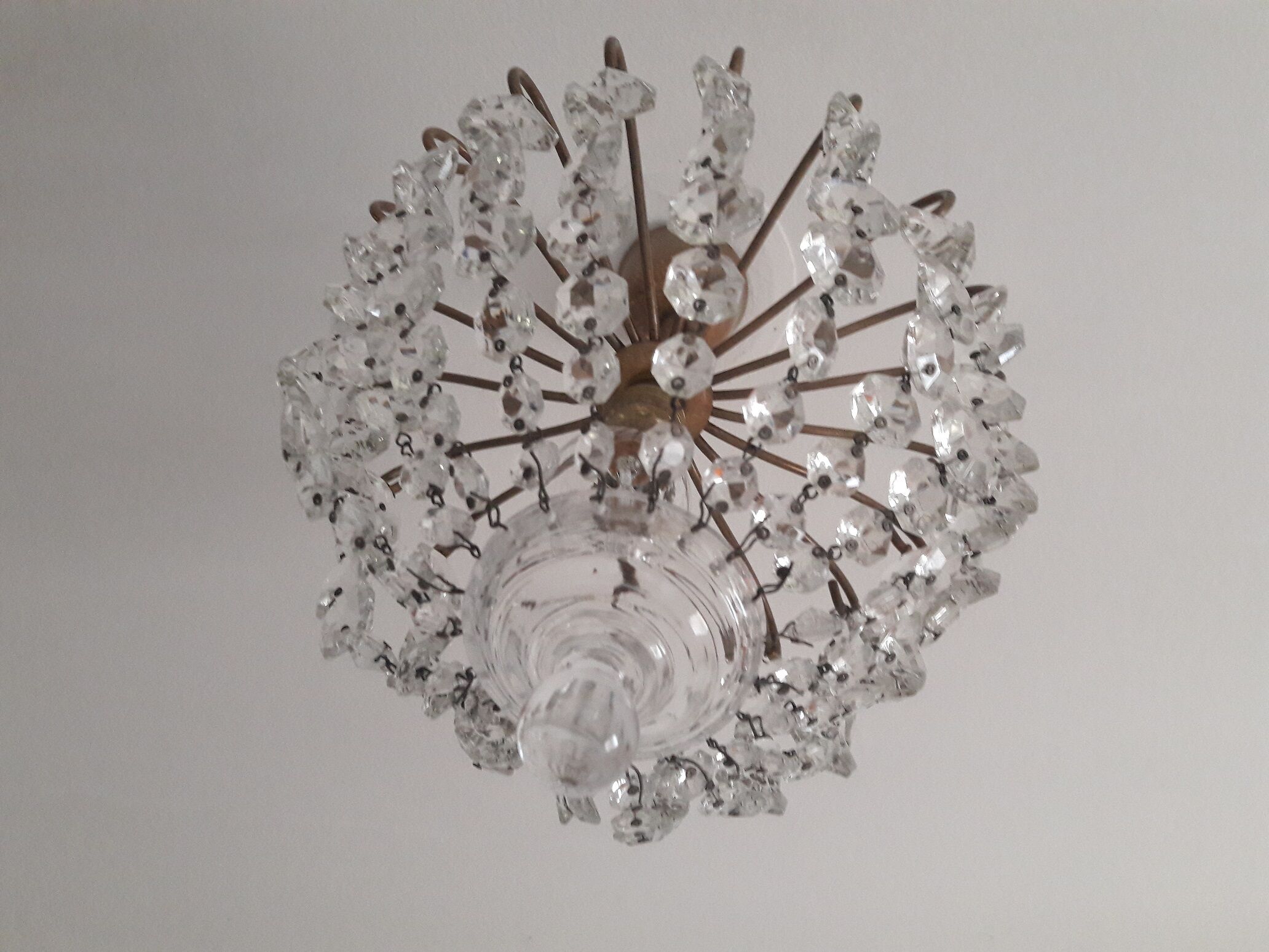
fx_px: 1026
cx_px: 634
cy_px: 476
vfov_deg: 49.7
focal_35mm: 28
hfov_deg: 63.4
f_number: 1.9
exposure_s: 1/17
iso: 250
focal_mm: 3.7
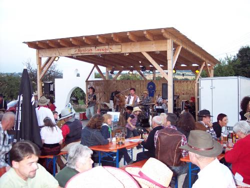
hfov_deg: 47.9
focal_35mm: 39
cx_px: 125
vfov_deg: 36.8
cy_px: 94
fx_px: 282
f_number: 2.8
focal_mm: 8
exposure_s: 1/60
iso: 140
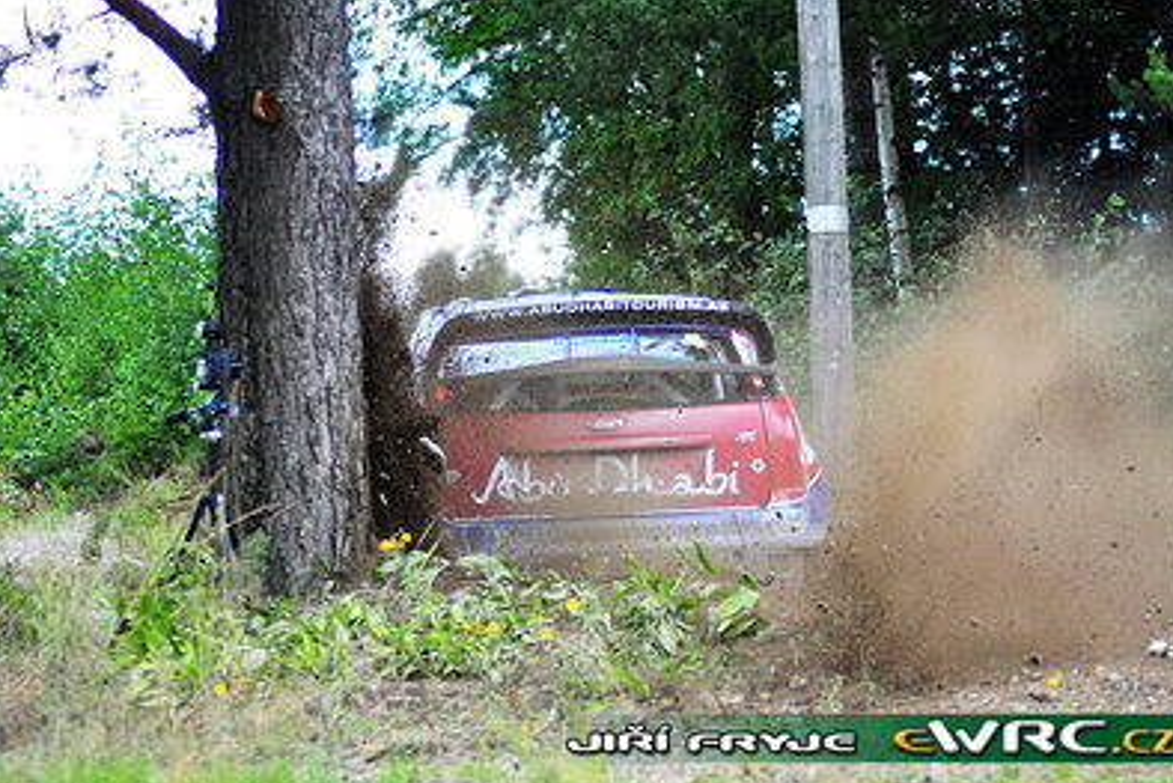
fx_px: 4954
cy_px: 392
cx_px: 592
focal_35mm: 152
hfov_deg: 13.5
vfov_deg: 9.0
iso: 640
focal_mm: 100
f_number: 4.5
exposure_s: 1/640
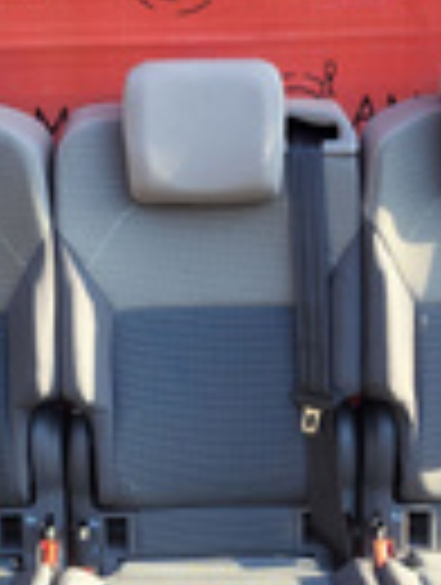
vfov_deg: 26.9
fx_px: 1219
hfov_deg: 20.5
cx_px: 212
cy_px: 356
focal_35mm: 72
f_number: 1.8
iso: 40
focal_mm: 5.4
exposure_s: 1/159
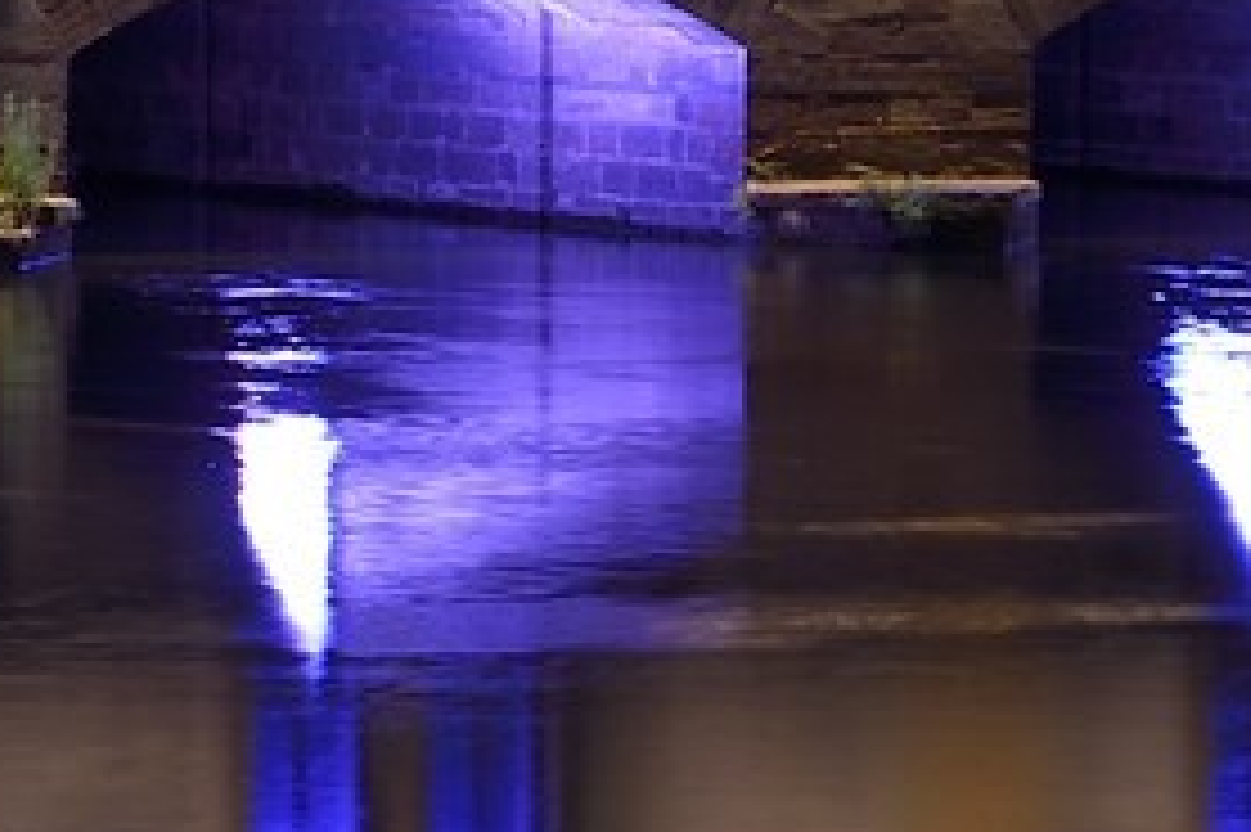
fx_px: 12398
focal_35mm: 357
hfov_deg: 5.5
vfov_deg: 3.8
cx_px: -1940
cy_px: 81
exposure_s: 1.6
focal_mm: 62
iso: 250
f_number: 7.1
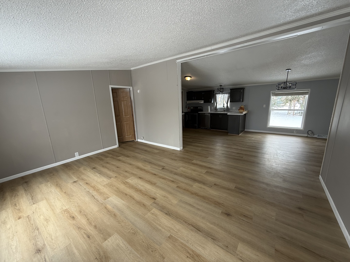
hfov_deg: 102.1
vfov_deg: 85.7
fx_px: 142
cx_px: 175
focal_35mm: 14
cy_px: 131
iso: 100
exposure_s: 1/99
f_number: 2.2
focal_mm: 2.22
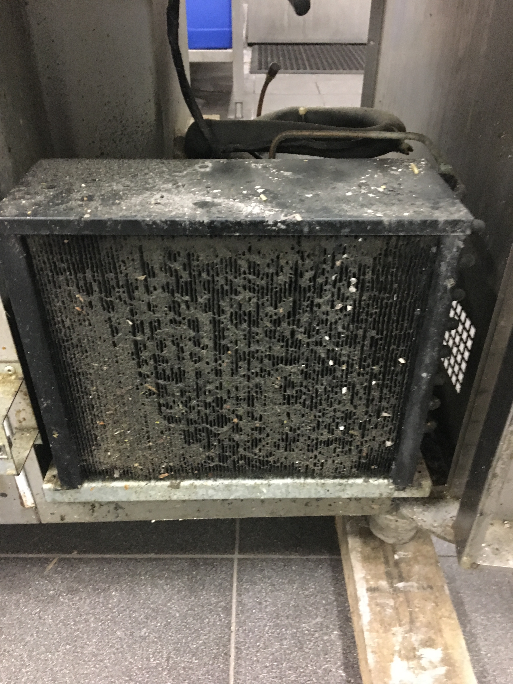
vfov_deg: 61.7
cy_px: 342
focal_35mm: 29
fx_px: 573
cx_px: 256
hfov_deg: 48.2
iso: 400
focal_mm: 4.15
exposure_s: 1/17
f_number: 2.2
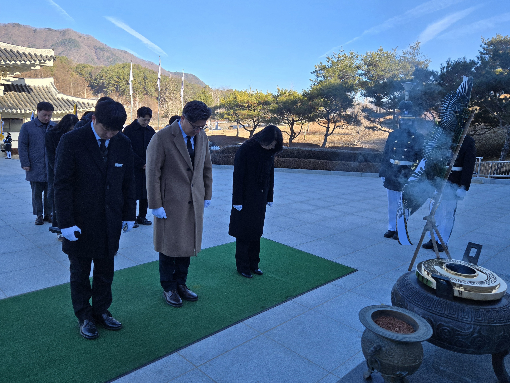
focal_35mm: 23
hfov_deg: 73.9
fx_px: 339
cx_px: 255
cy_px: 192
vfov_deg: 58.9
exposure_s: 1/3333
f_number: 1.8
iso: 80
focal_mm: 5.4
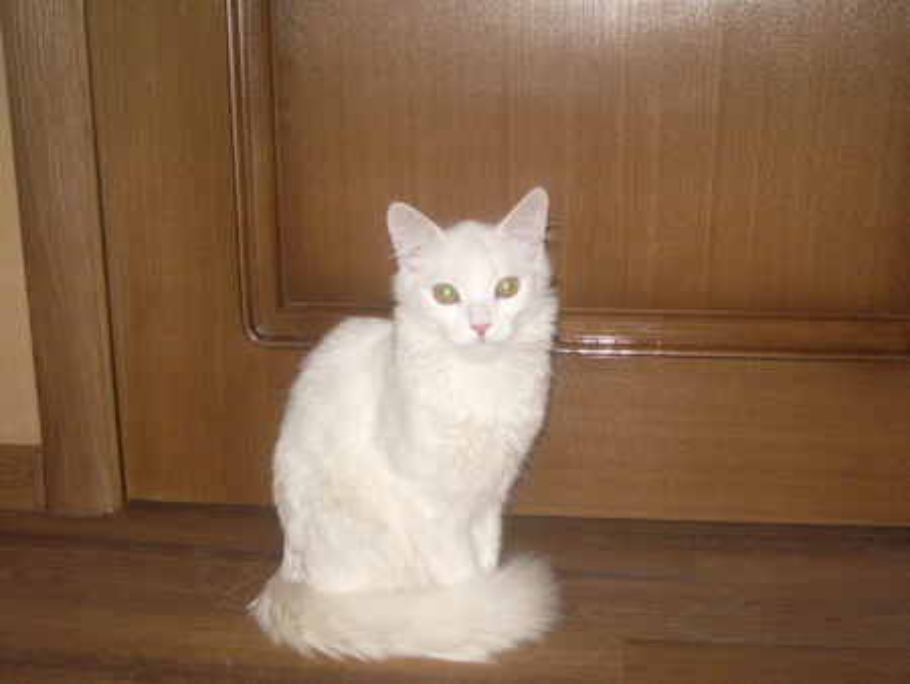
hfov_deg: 38.2
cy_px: 342
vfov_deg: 29.1
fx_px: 1315
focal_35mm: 50
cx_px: 455
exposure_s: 1/50
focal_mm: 8.2
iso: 160
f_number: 3.1
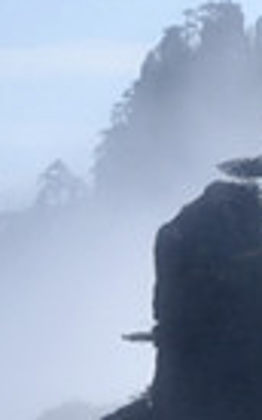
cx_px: 774
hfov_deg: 3.8
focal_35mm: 340
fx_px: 3892
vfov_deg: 6.2
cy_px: 195
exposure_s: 1/8000
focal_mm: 34
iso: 500
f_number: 4.5
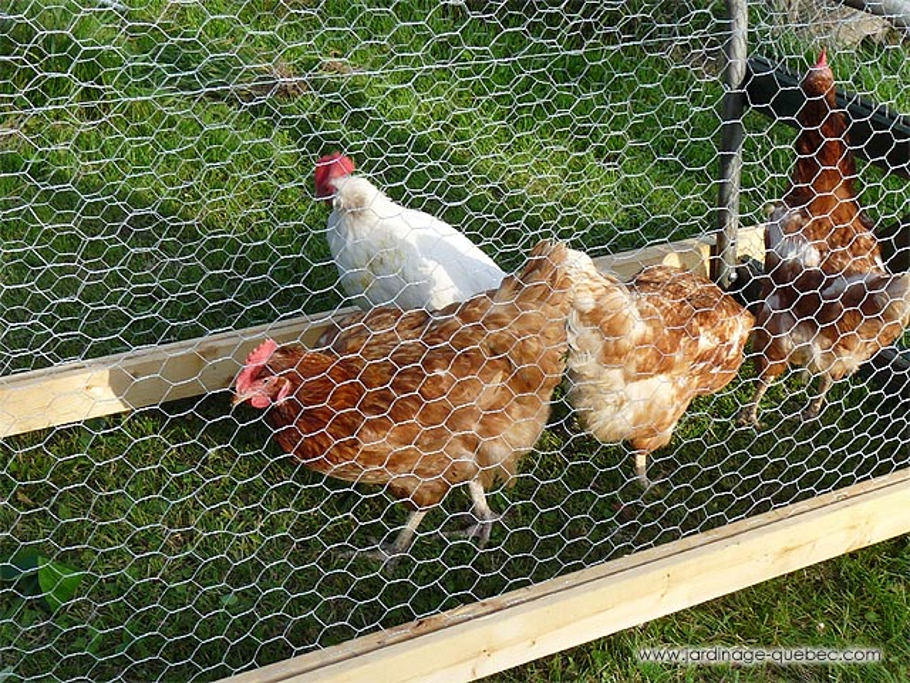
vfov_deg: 25.7
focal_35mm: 57
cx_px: 455
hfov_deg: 33.8
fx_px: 1498
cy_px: 342
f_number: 4
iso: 100
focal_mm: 5.9
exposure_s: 1/160
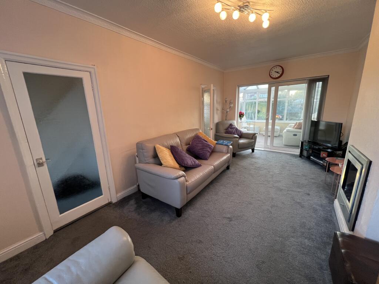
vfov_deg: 89.9
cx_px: 190
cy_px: 142
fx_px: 142
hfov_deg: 106.2
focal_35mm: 13
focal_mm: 1.57
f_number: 1.8
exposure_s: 1/100
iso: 200
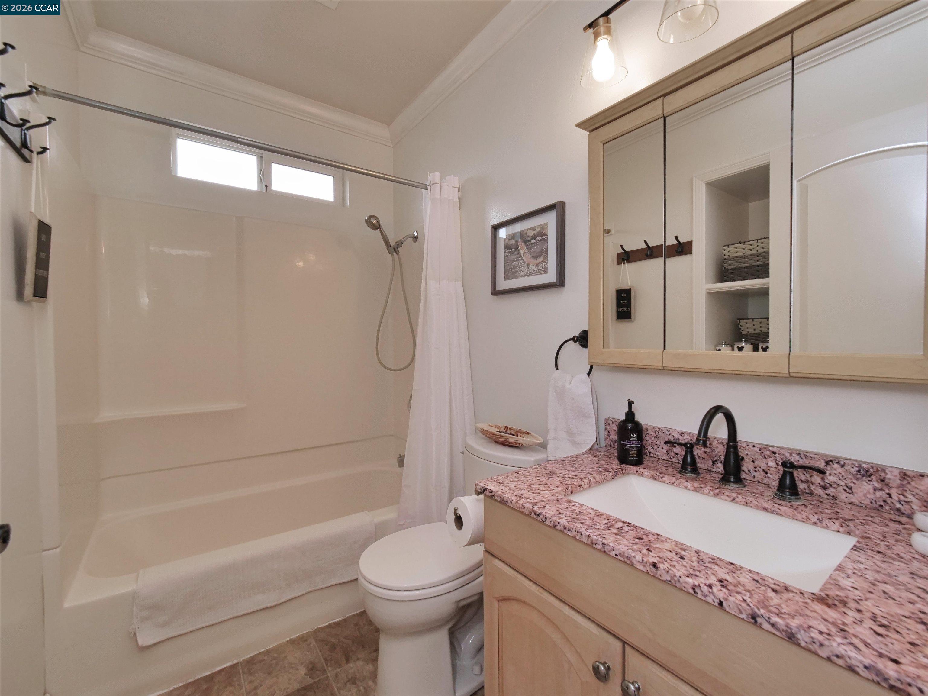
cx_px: 464
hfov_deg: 102.1
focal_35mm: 14
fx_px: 375
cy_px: 348
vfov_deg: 85.7
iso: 800
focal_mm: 7
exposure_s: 1/160
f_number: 6.3
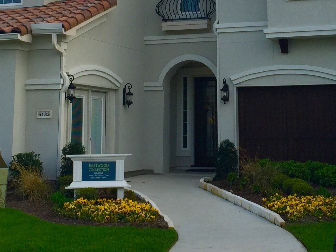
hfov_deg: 26.6
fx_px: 708
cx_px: 212
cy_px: 32
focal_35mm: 73
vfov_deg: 19.8
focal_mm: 4.15
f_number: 2.2
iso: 32
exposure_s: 1/719
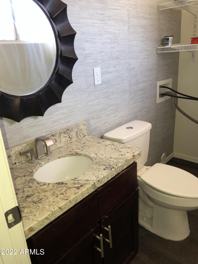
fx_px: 214
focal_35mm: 28
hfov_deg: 49.7
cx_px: 99
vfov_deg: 63.4
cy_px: 132
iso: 25
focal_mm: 3.99
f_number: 1.8
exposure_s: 1/19
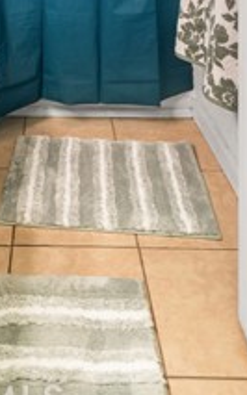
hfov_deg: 27.1
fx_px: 496
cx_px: 29
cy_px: -165
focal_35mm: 46
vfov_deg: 30.1
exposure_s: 1/2.5
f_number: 7.1
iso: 320
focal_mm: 10
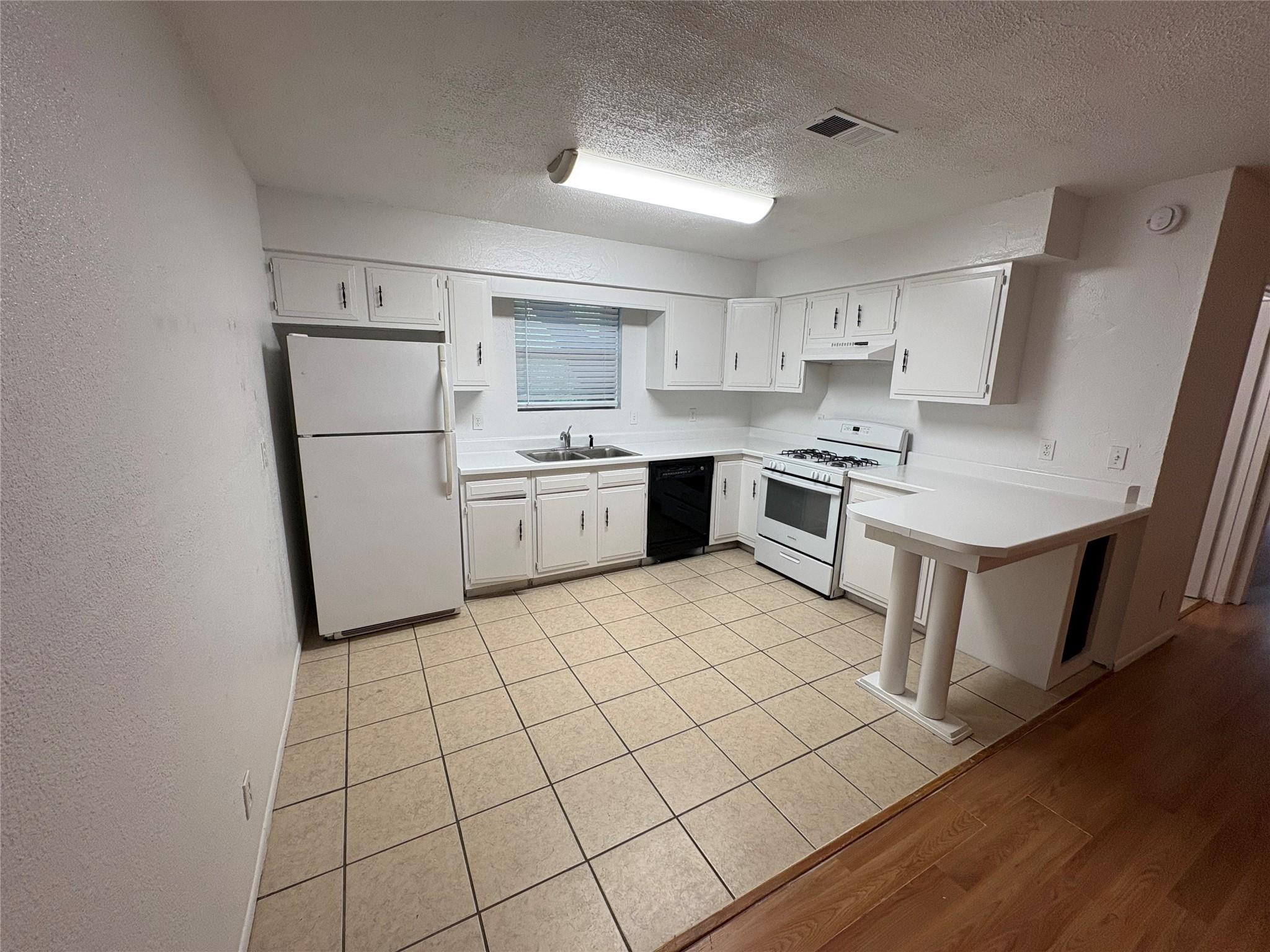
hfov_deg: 102.1
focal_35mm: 14
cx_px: 635
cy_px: 476
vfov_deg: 85.7
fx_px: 514
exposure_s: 1/120
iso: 160
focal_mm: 2.22
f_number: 2.2
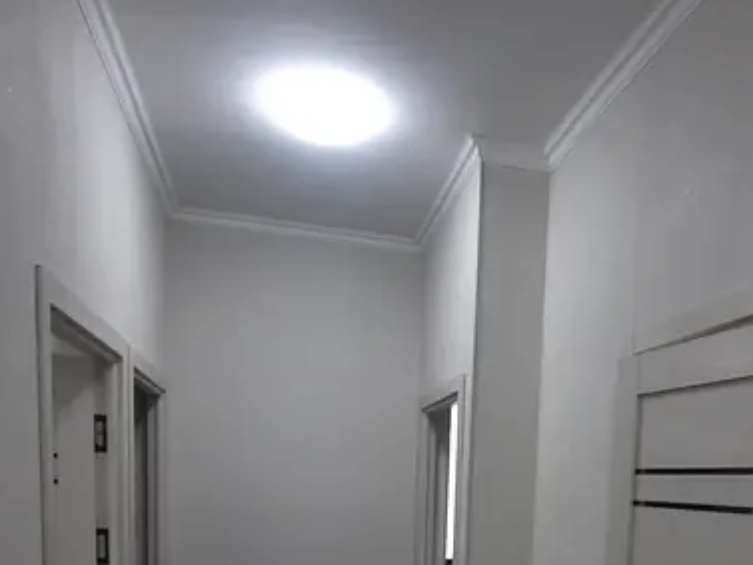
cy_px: 566
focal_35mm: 31
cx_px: 473
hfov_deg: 57.6
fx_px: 675
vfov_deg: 39.9
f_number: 2.2
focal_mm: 1.74
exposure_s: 1/50
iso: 80
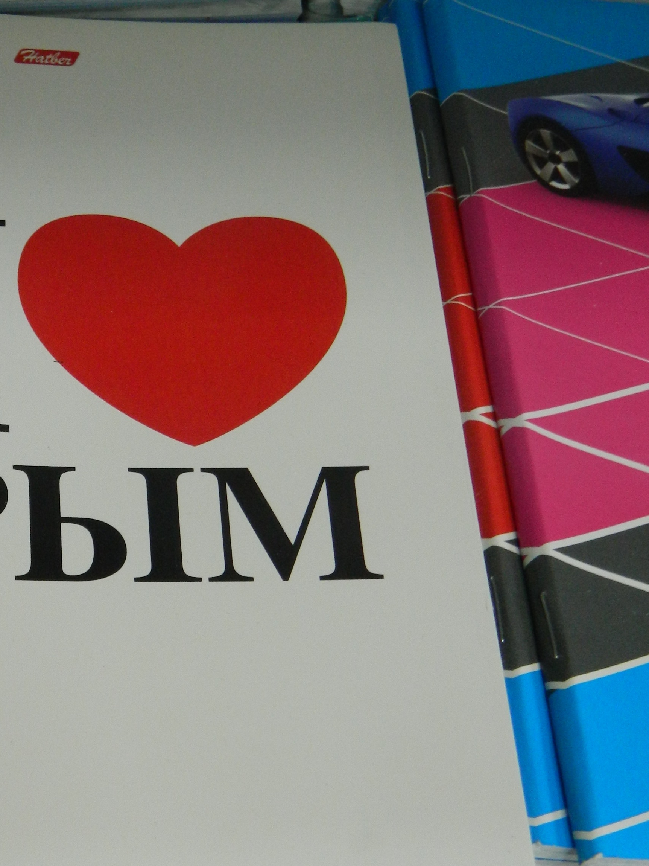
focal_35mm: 77
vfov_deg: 25.3
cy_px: 446
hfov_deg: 18.8
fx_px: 1925
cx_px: 42
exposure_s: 1/40
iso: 220
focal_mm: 7.3
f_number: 3.5
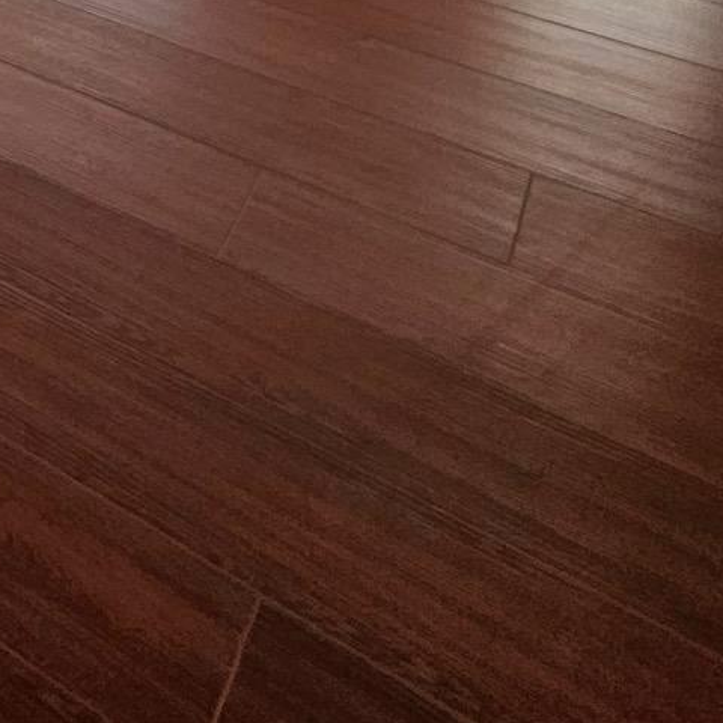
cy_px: -419
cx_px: -434
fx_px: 1158
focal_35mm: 49
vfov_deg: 24.7
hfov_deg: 24.4
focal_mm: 2.2
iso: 50
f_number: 2.2
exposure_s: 1/148
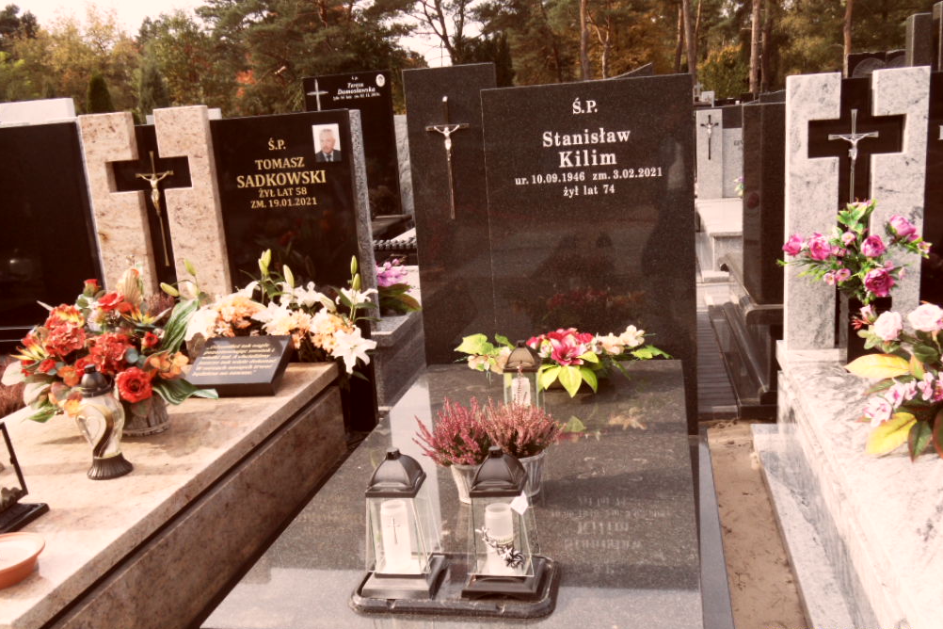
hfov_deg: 55.8
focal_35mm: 34
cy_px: 354
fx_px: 891
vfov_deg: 38.8
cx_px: 478
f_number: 3.4
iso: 80
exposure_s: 1/250
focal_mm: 5.3
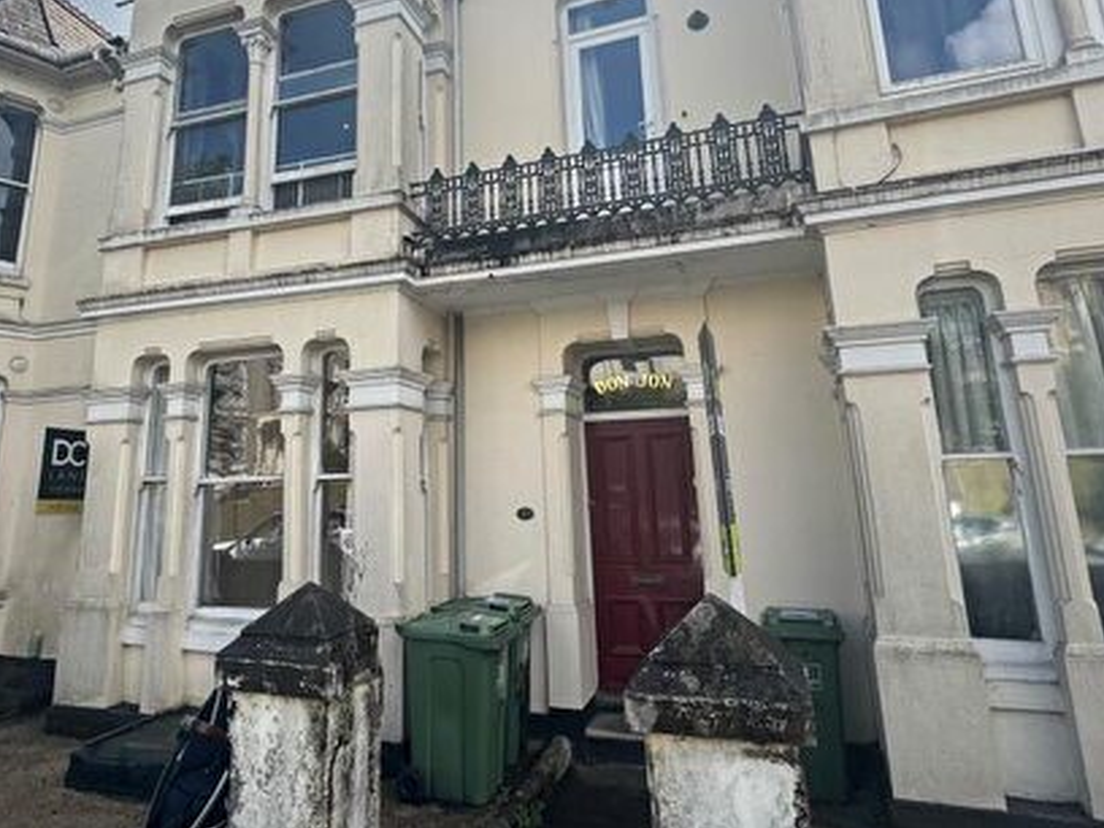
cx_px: 460
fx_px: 765
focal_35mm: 24
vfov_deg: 56.2
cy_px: 313
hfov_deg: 71.1
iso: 50
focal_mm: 2.22
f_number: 2.2
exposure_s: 1/889
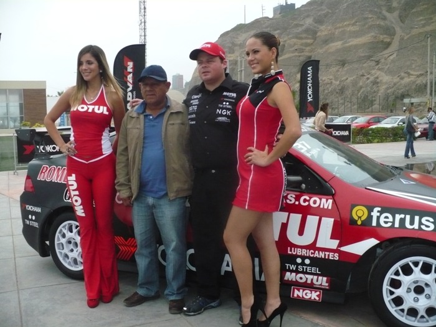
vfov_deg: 38.7
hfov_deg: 50.1
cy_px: 164
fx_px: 466
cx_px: 218
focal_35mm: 37
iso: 400
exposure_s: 1/320
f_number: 8
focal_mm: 6.1
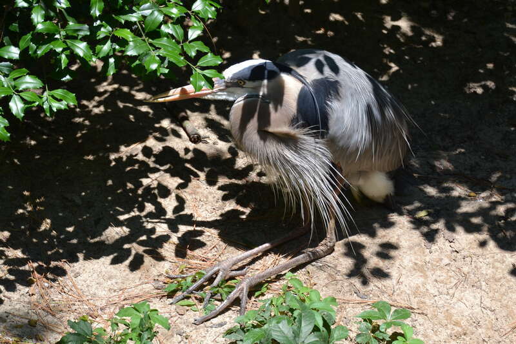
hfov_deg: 10.2
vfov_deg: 6.8
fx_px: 2902
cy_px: 172
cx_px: 258
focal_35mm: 202
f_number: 6.3
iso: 100
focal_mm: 135
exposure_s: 1/160
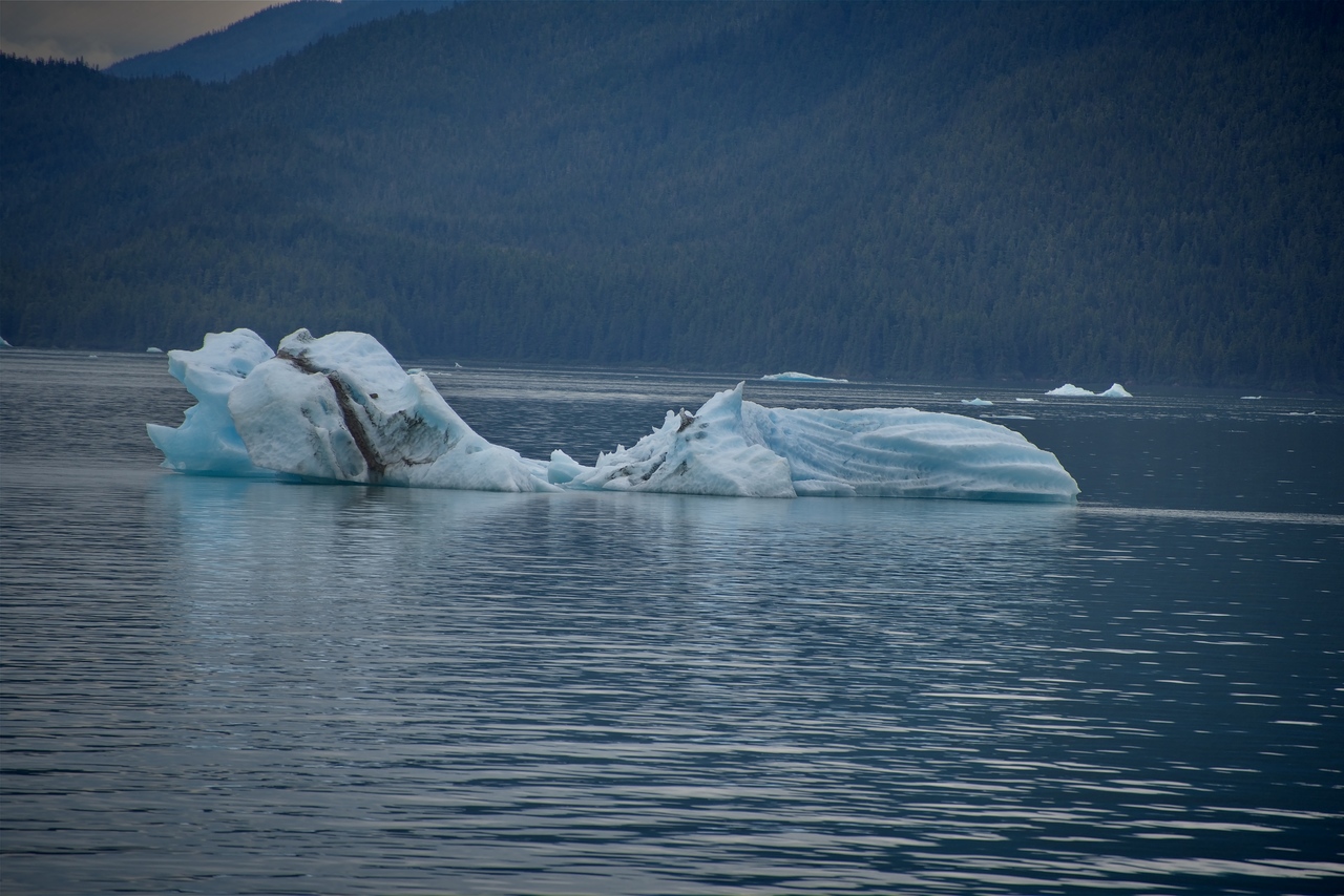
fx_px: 11202
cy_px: 448
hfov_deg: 6.9
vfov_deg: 4.6
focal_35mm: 300
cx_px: 672
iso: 200
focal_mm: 300
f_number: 5.6
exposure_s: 1/640
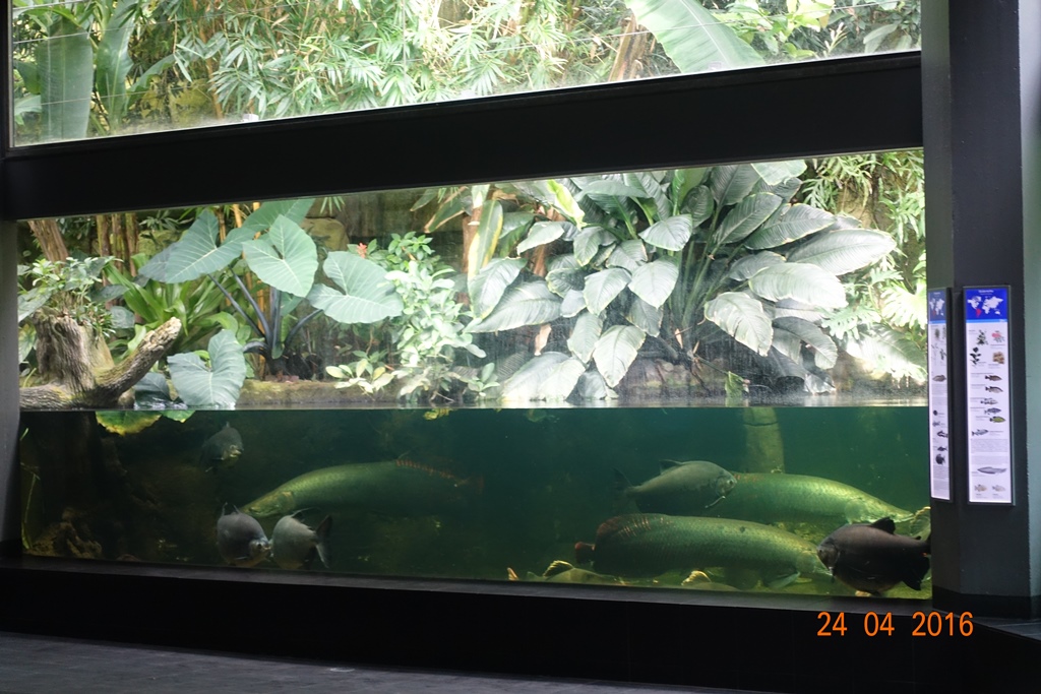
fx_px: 2024
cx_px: 520
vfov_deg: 19.5
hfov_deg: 28.8
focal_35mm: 70
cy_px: 347
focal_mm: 25.7
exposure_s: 1/50
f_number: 2.8
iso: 800
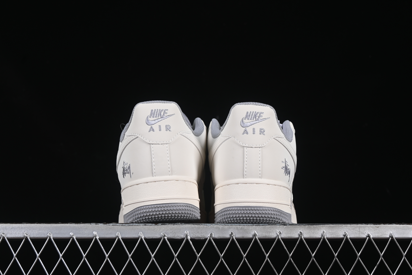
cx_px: 206
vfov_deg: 18.2
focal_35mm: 75
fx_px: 858
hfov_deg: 27.0
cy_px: 138
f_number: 8
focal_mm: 50
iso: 160
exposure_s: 1/80
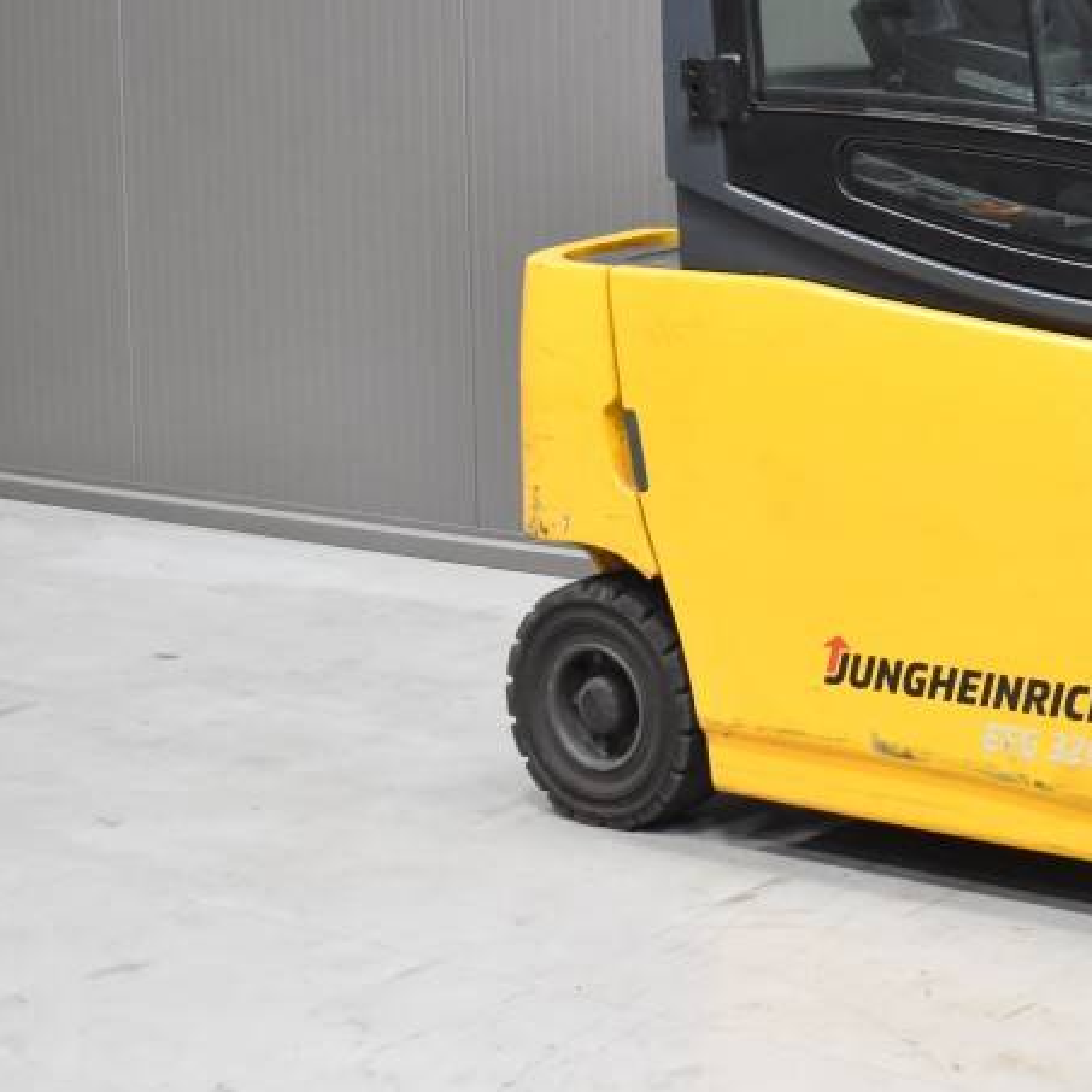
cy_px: 193
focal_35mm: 81
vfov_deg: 21.1
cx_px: 1326
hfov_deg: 20.0
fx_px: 2891
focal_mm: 24
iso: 1600
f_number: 5
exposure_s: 1/30
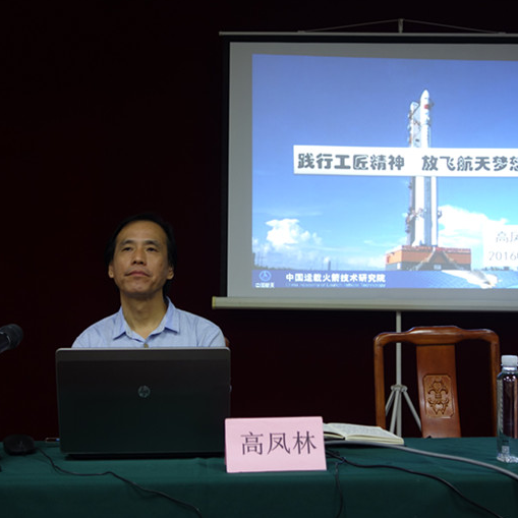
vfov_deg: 30.6
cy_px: 257
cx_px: 248
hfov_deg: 30.6
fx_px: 948
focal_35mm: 56
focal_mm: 16.01
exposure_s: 1/5
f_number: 3.2
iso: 125
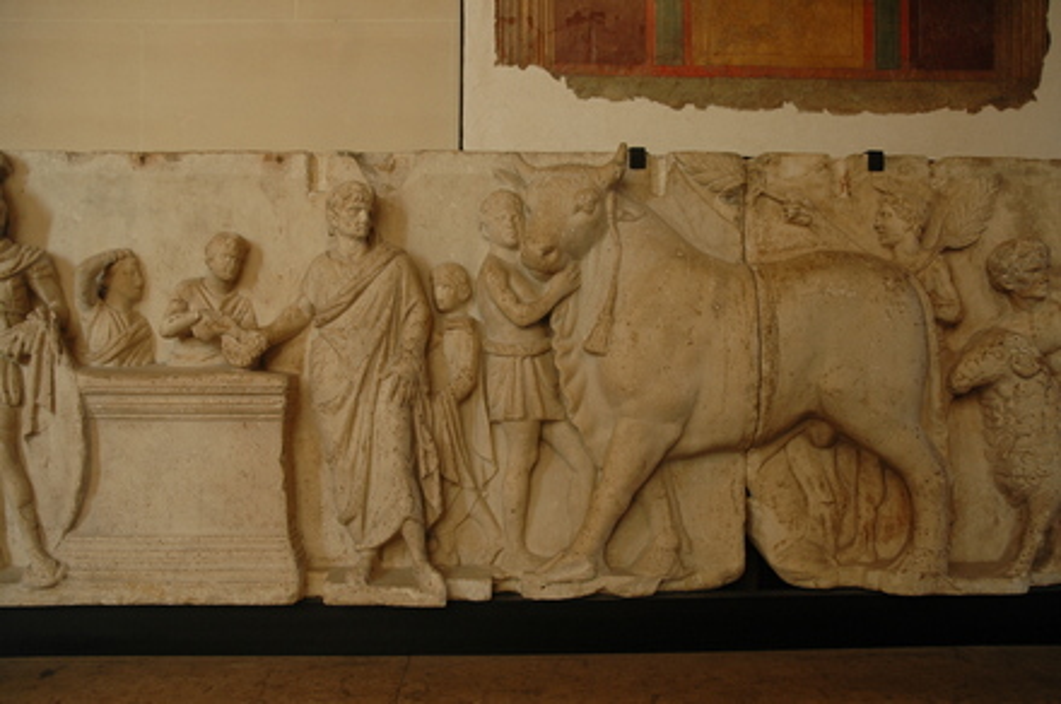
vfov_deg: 39.9
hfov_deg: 57.3
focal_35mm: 33
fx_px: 971
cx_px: 530
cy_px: 352
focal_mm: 22
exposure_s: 1/60
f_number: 3.8
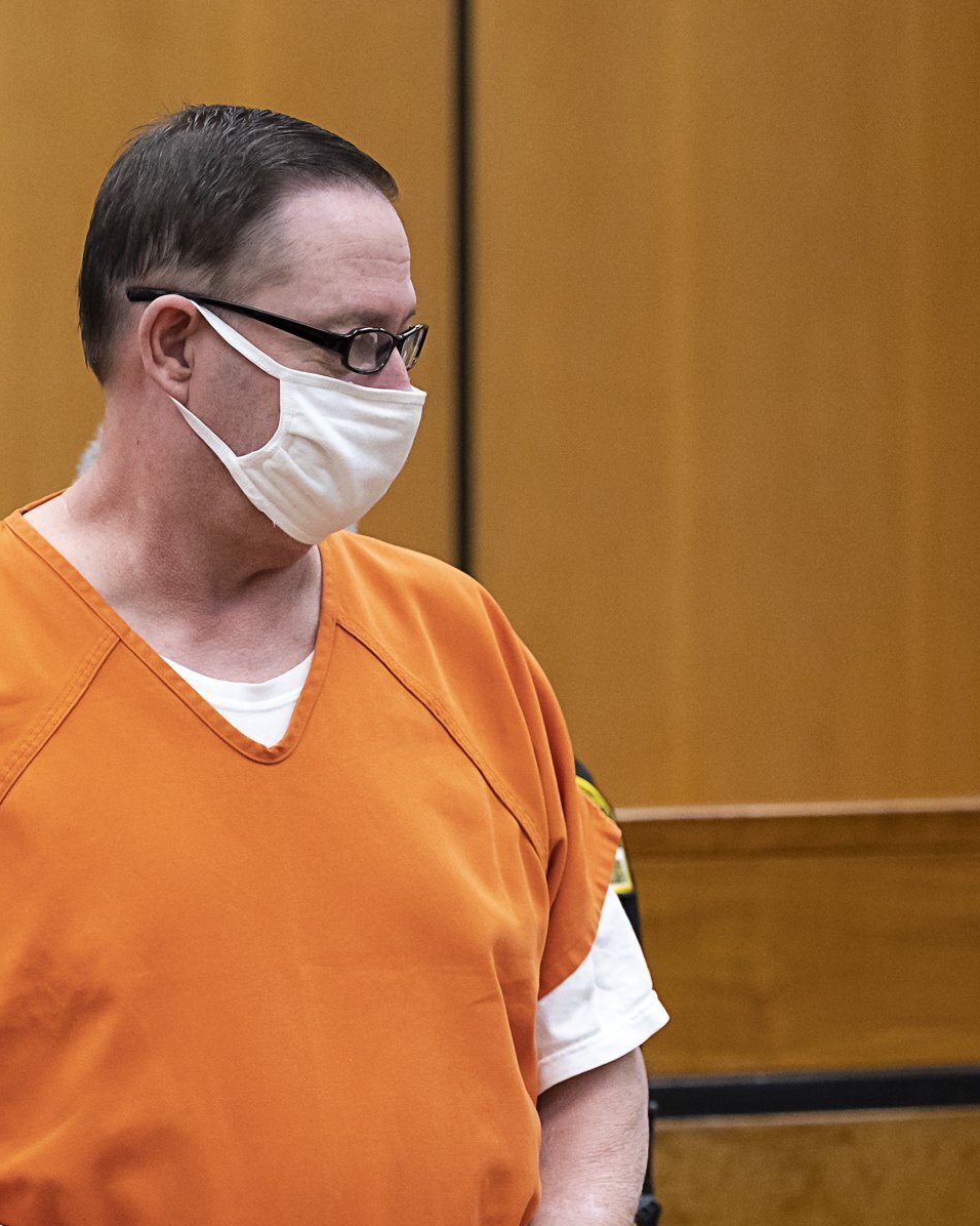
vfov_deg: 7.1
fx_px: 9903
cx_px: -166
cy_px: 1020
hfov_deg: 5.6
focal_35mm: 273
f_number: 2.8
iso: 3200
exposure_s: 1/640
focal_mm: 116
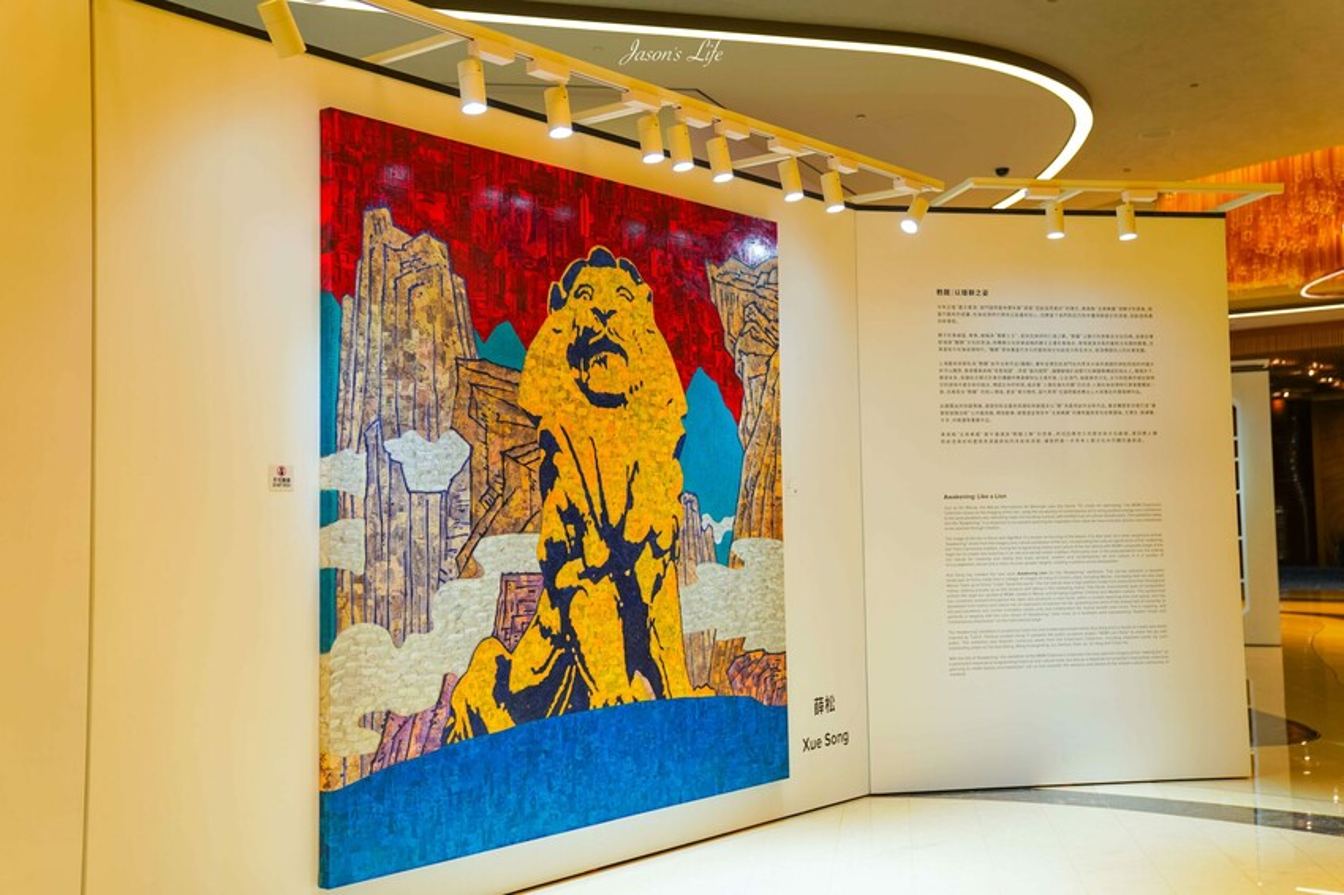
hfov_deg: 49.6
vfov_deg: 34.2
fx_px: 1455
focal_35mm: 39
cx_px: 672
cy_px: 448
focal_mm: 39
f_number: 2.8
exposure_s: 1/50
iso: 100
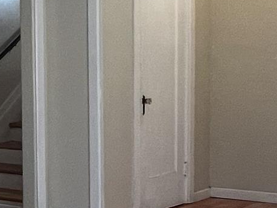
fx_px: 696
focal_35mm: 87
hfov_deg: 20.0
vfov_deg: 16.9
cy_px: 146
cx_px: -115
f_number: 1.8
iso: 160
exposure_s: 1/120
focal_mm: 1.57
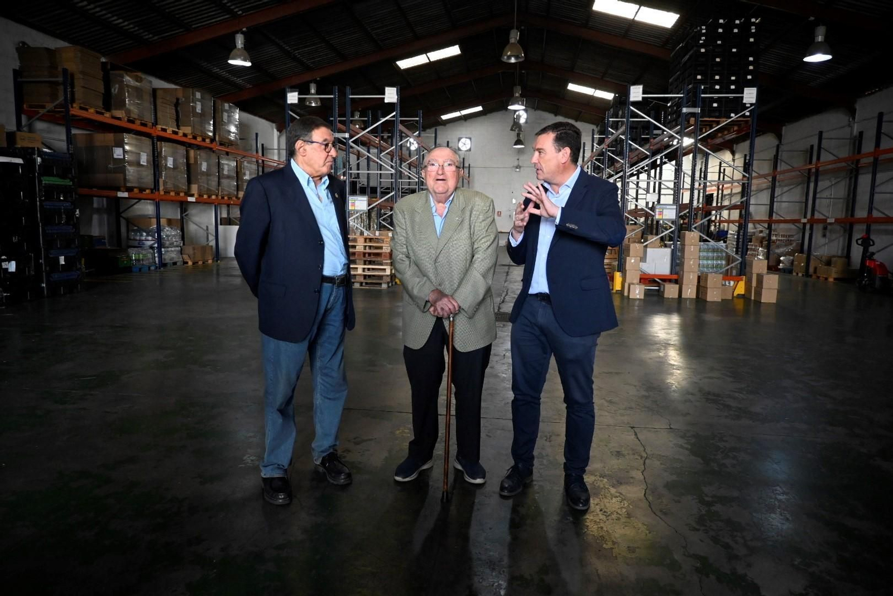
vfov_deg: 53.1
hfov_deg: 73.7
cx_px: 446
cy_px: 298
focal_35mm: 24
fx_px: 595
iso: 2000
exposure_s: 1/320
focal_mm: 16
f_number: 3.5
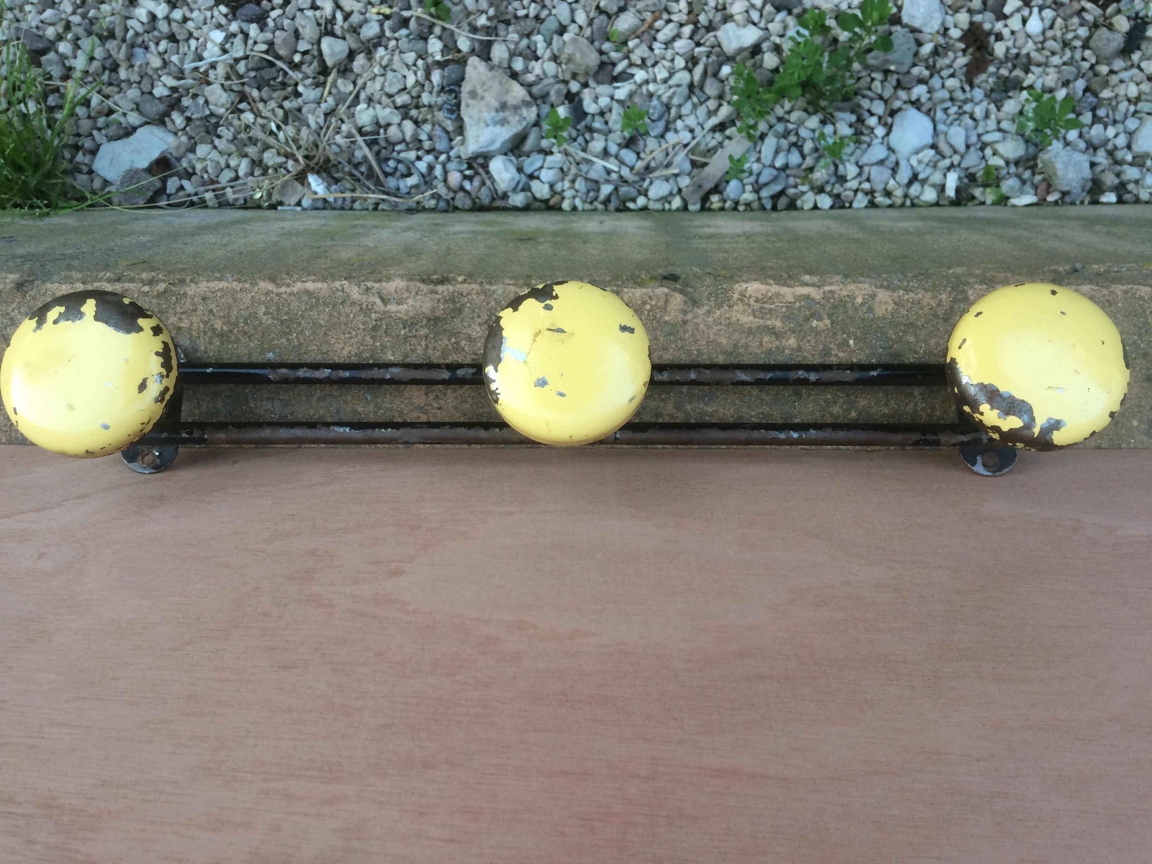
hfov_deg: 61.7
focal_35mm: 29
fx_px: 965
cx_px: 576
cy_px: 432
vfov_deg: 48.2
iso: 40
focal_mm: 4.15
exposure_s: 1/33
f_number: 2.2
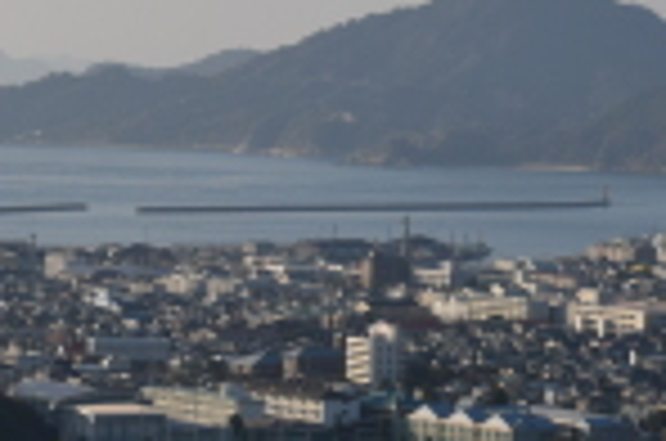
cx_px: 90
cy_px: -47
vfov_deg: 5.2
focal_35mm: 264
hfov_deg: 7.8
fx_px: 4873
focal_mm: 52
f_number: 10
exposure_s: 1/400
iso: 200
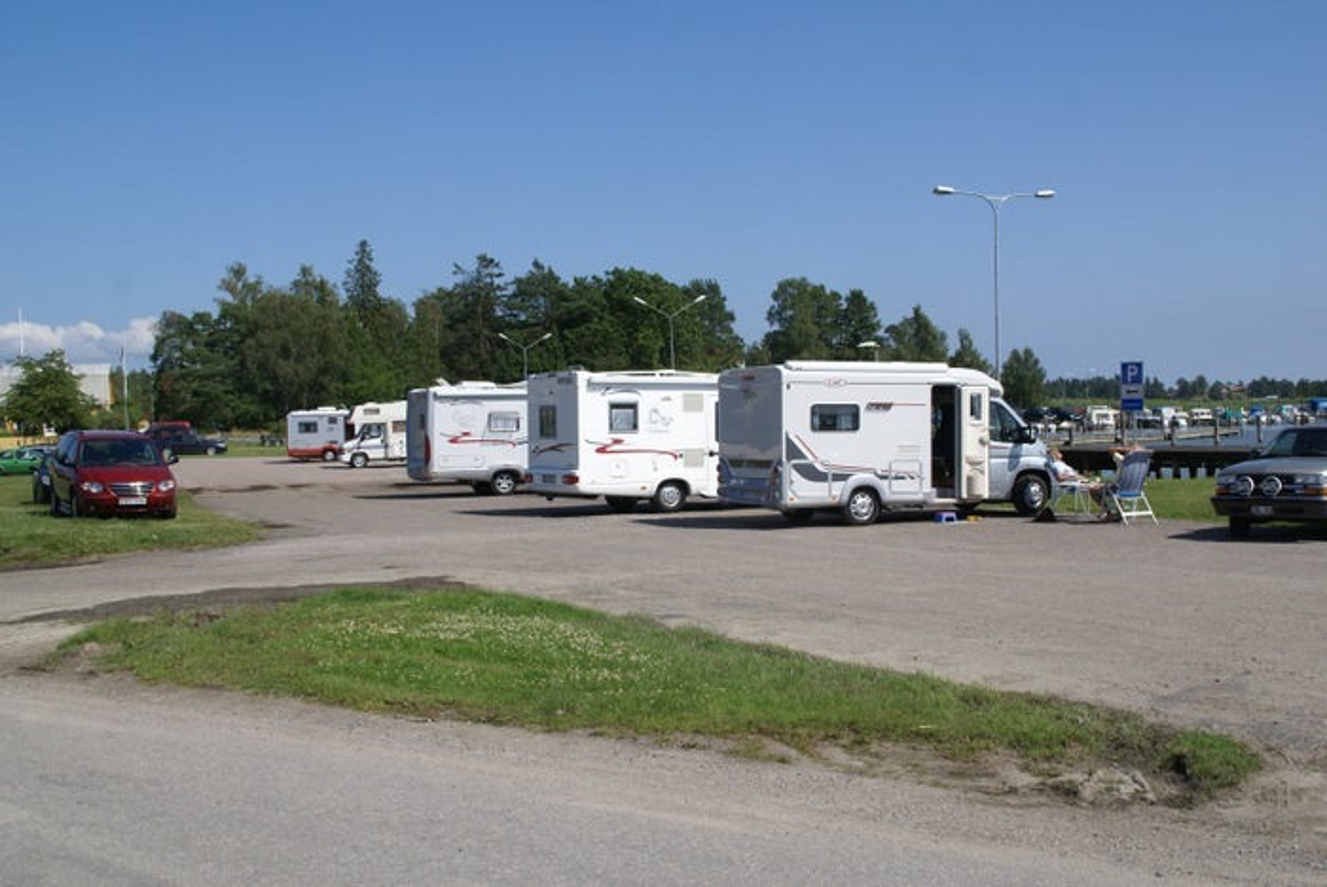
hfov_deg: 46.4
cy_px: 444
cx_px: 664
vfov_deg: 32.0
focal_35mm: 42
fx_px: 1549
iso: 100
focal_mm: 28
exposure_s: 1/250
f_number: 10
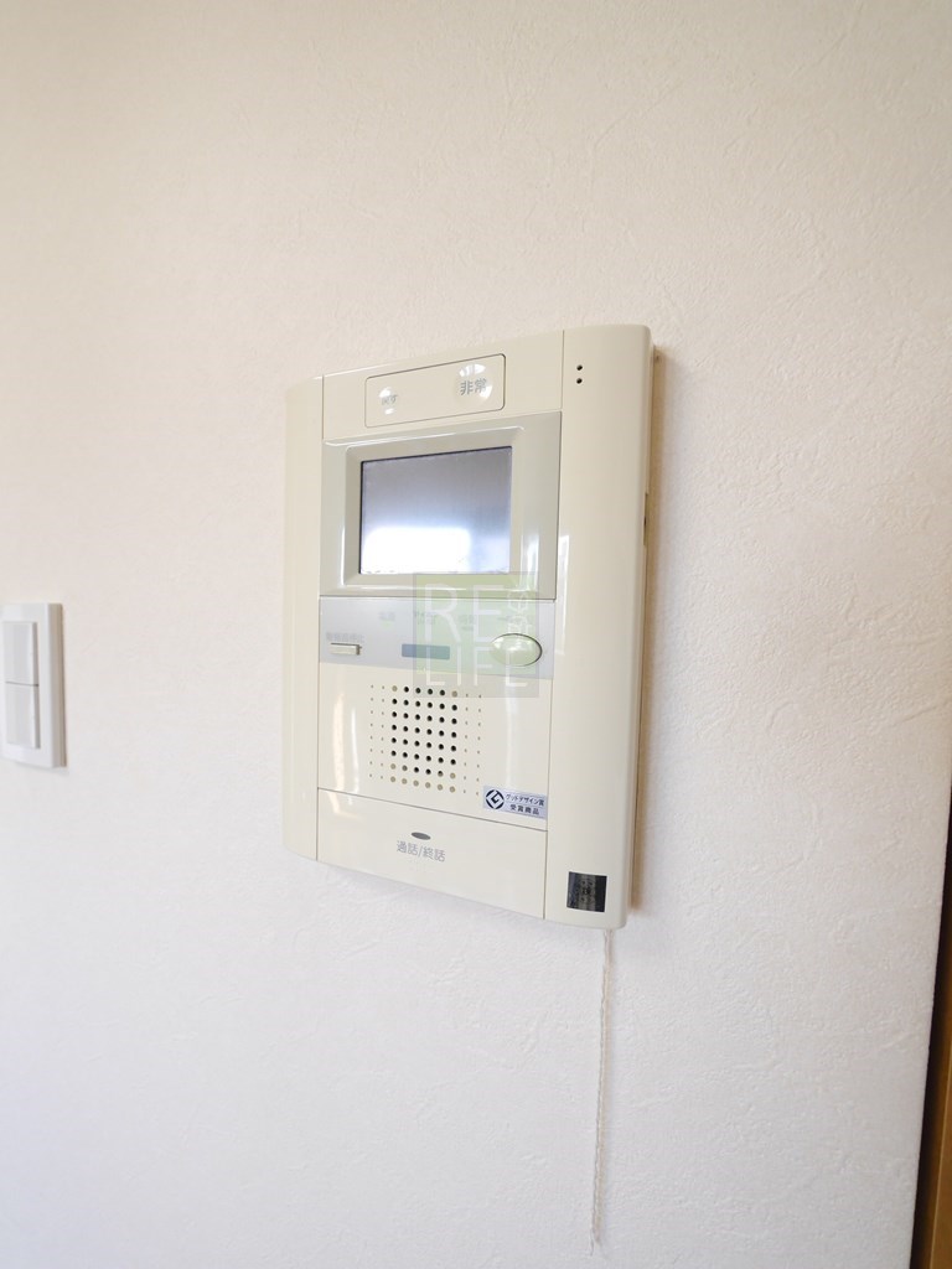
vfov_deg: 102.1
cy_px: 634
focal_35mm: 14
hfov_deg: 85.7
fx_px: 513
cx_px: 476
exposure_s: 1/60
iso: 800
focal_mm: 7
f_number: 4
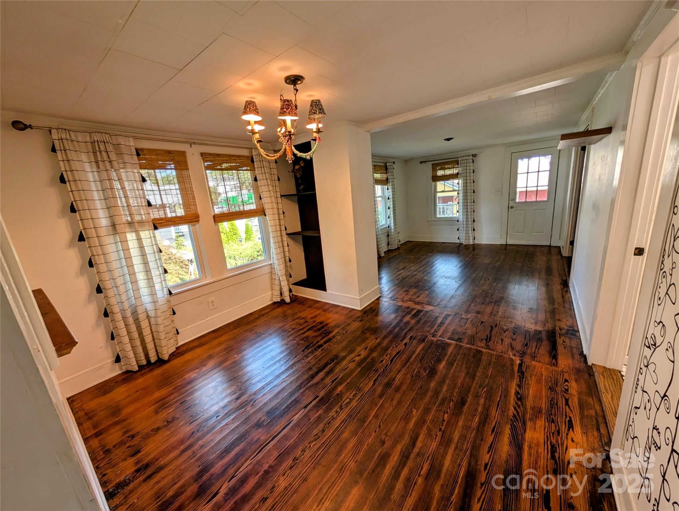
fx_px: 236
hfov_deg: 110.5
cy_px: 256
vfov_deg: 94.6
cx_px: 340
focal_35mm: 12
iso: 63
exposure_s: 1/125
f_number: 1.7
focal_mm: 2.02
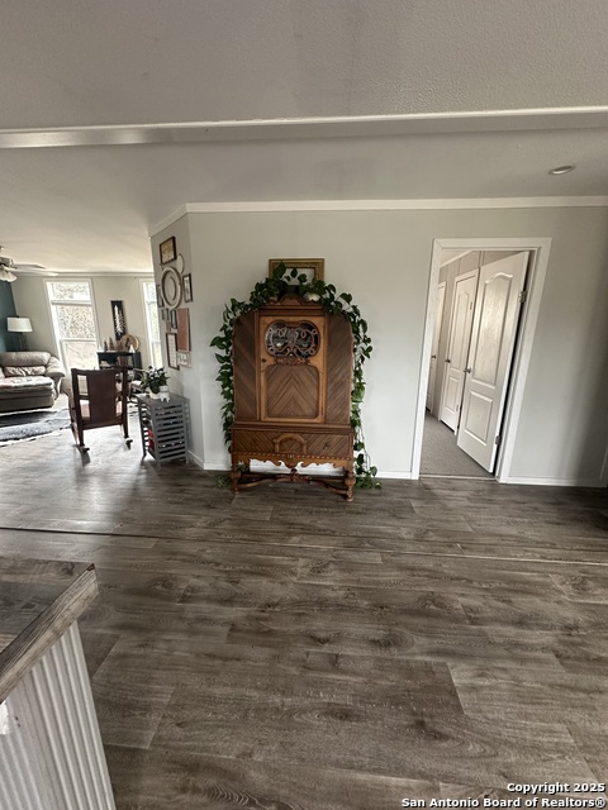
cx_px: 304
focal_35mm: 14
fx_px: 328
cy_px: 405
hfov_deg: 85.7
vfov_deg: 102.1
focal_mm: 2.22
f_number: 2.2
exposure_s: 1/89
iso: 320
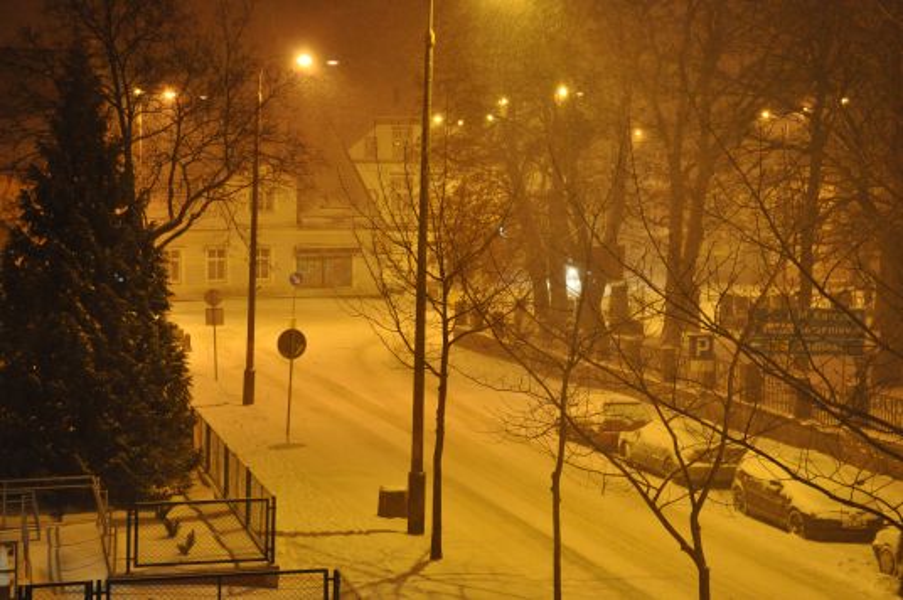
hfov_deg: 27.0
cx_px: 452
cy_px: 300
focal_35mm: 75
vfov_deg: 18.1
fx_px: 1879
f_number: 5.6
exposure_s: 1/10
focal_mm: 50
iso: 2500
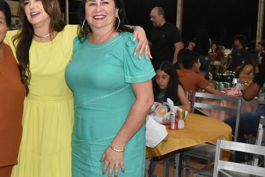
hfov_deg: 32.7
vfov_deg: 23.0
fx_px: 435
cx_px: 42
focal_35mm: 59
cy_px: 68
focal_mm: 22
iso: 5000
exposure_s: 1/80
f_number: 5
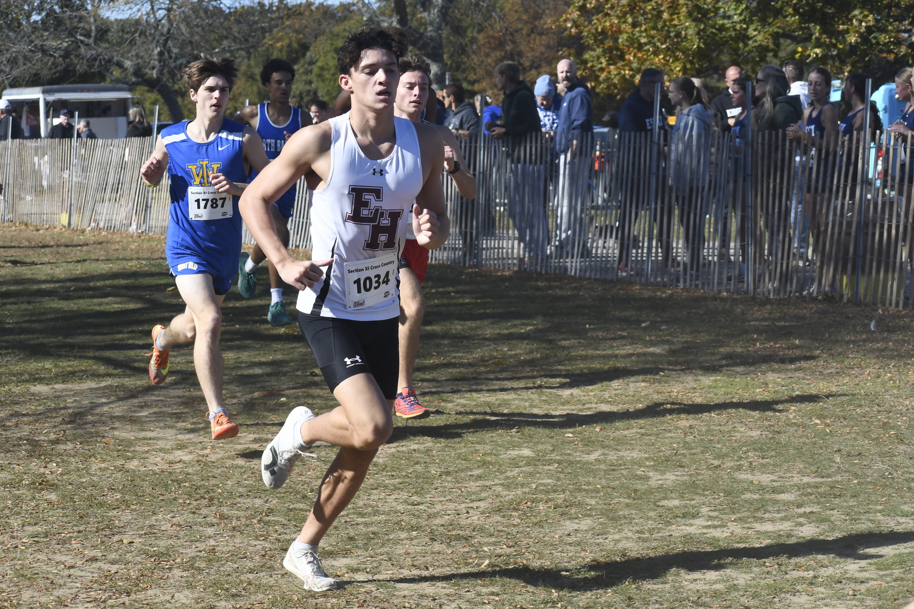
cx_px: 457
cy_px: 304
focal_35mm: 112
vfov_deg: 12.2
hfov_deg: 18.3
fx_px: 2843
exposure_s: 1/1000
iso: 400
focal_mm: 75
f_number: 8
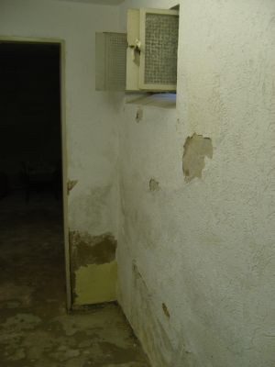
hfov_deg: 41.8
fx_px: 360
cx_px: 138
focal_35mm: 34
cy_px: 184
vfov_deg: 54.0
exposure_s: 1/40
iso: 200
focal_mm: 7.3
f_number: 2.8
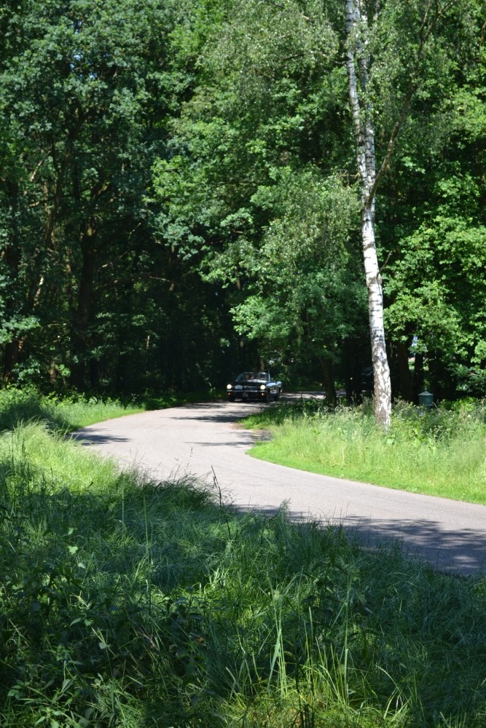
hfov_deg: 18.2
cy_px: 364
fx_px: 1518
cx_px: 243
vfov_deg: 27.0
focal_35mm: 75
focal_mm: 50
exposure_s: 1/125
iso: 100
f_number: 5.6
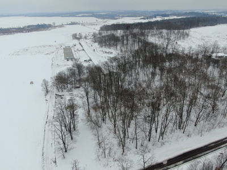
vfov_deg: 56.8
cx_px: 114
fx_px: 157
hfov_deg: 71.6
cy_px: 85
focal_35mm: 24
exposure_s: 1/400
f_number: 2.8
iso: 100
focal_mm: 4.39
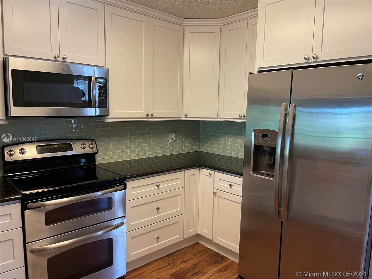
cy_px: 140
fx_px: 279
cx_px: 186
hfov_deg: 67.3
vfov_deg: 53.1
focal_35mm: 26
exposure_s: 1/60
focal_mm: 5.1
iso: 125
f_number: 1.6
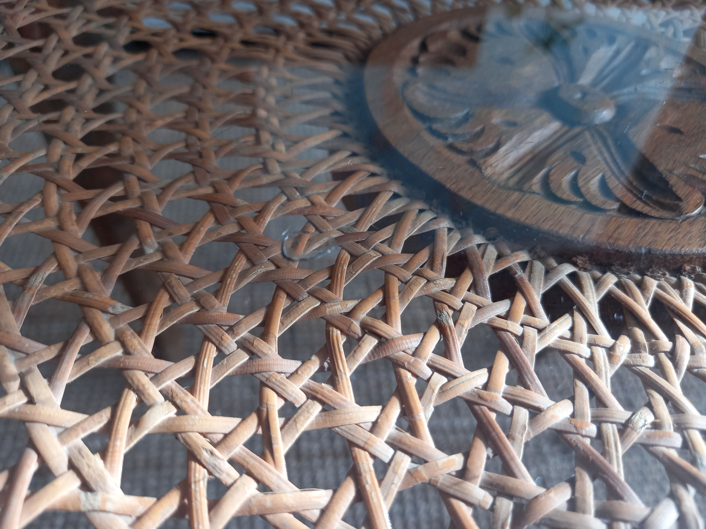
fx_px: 510
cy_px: 264
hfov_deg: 69.4
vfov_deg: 54.9
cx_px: 353
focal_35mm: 25
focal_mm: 4.6
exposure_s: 1/50
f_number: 2
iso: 64
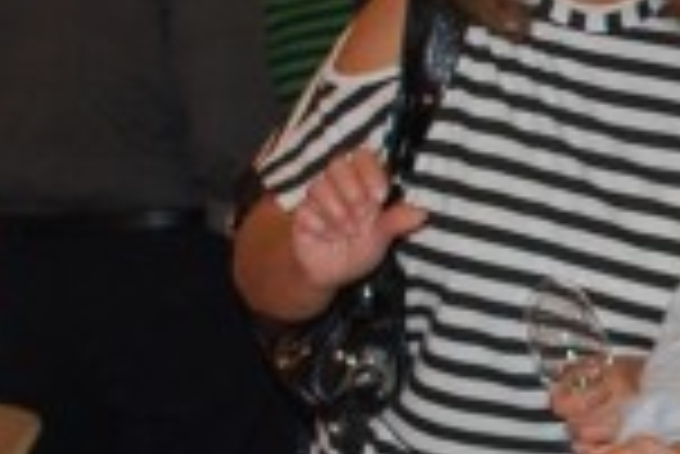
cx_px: 1117
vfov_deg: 8.3
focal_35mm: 165
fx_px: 3120
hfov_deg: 11.7
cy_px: 72
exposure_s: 1/60
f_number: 4.5
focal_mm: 26
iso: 200
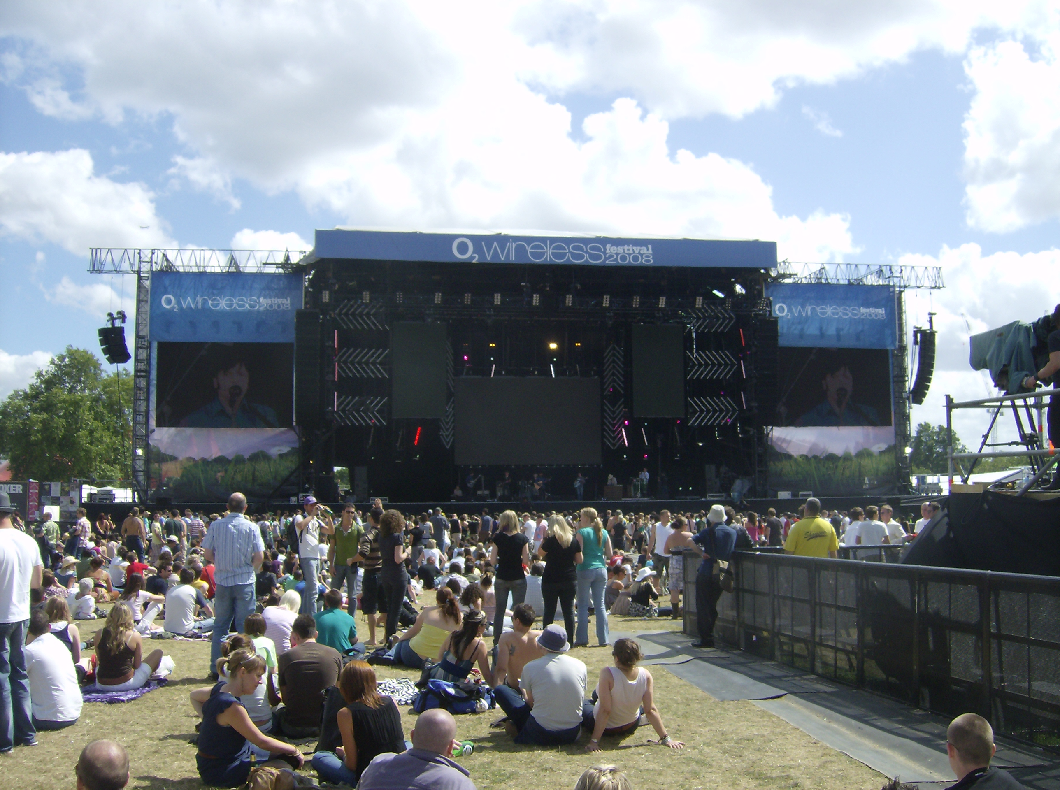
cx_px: 530
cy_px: 395
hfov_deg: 51.5
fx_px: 1100
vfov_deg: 39.5
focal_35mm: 36
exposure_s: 1/627
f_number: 4.7
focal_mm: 6
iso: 100
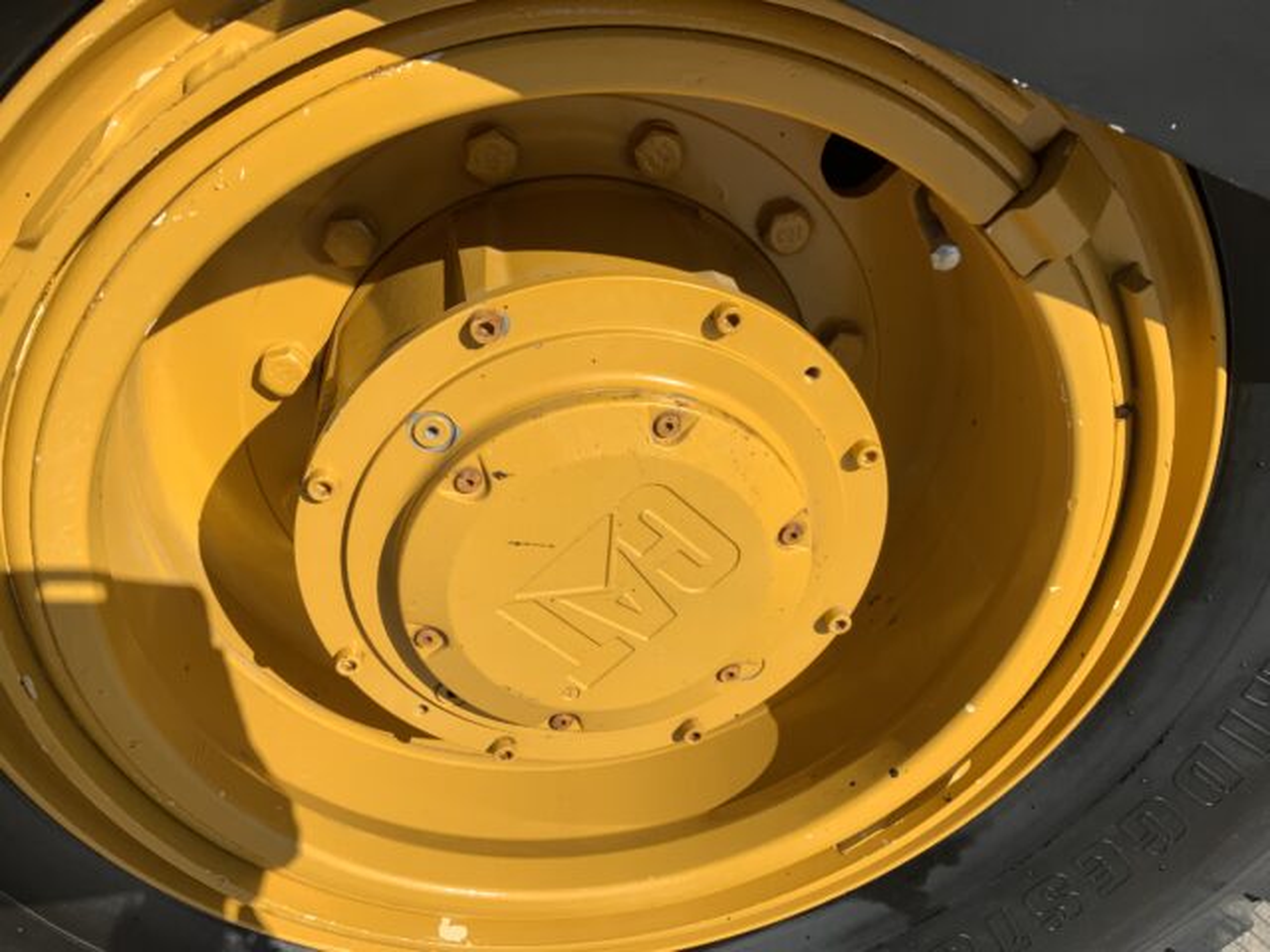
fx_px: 1064
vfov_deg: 48.2
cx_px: 635
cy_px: 476
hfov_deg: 61.7
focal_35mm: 29
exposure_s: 1/1912
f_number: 1.8
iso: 16
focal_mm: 3
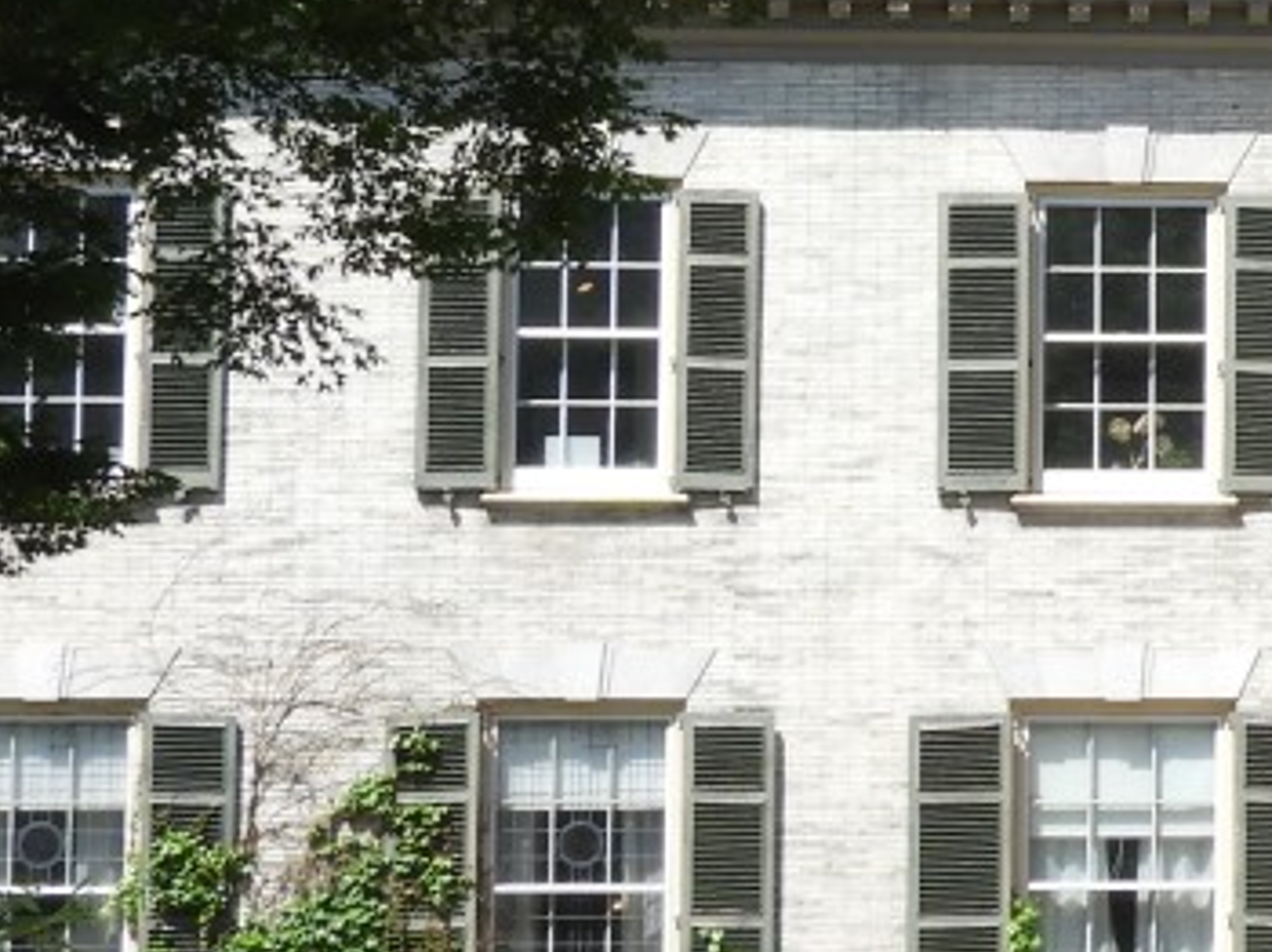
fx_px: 7564
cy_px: 164
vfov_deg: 7.2
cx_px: 2024
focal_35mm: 206
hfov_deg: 9.3
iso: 100
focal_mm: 9
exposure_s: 1/500
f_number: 4
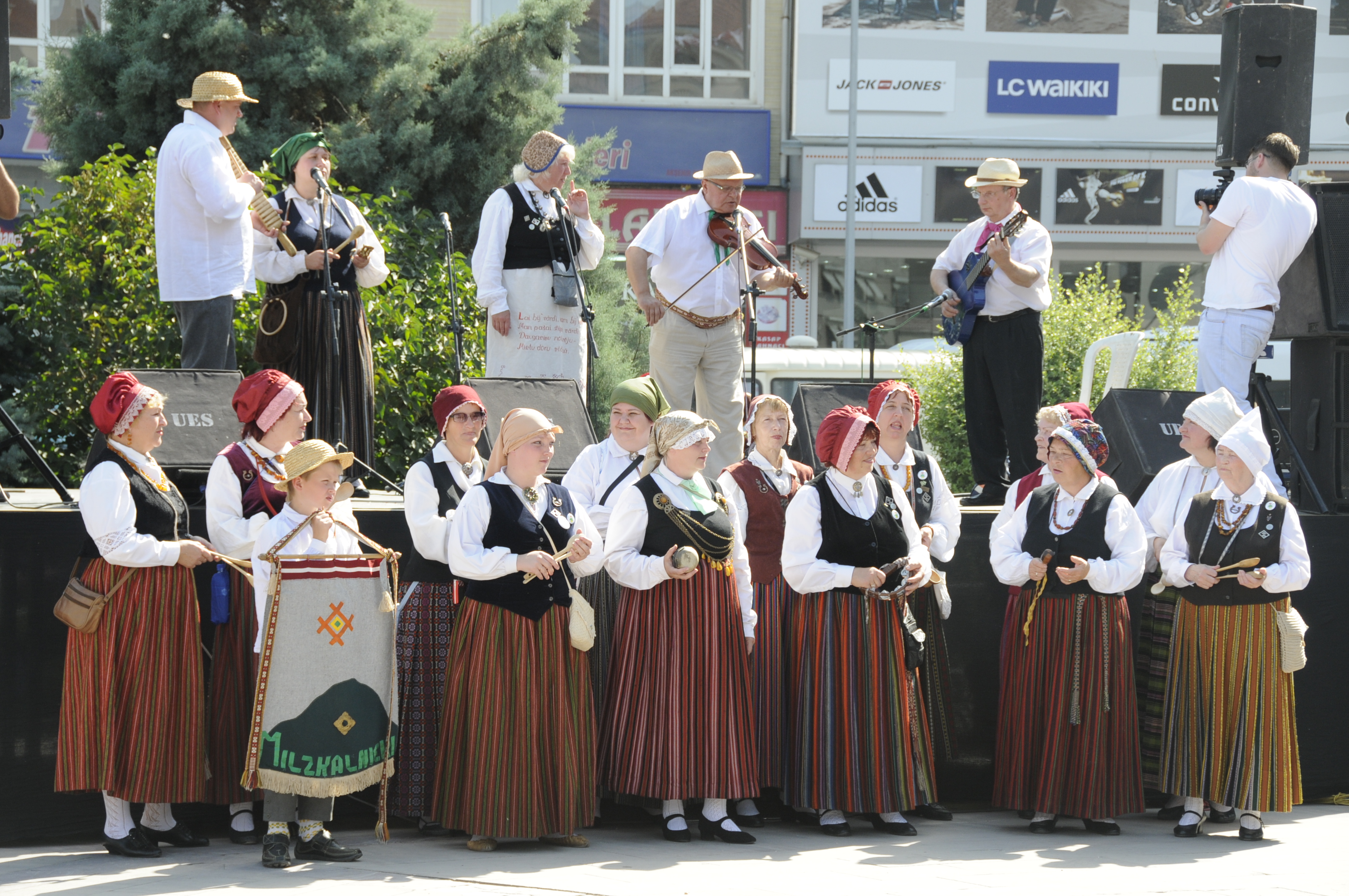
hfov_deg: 19.5
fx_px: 3930
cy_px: 448
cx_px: 674
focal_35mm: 105
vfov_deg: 13.0
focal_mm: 70
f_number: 8
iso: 320
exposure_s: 1/250
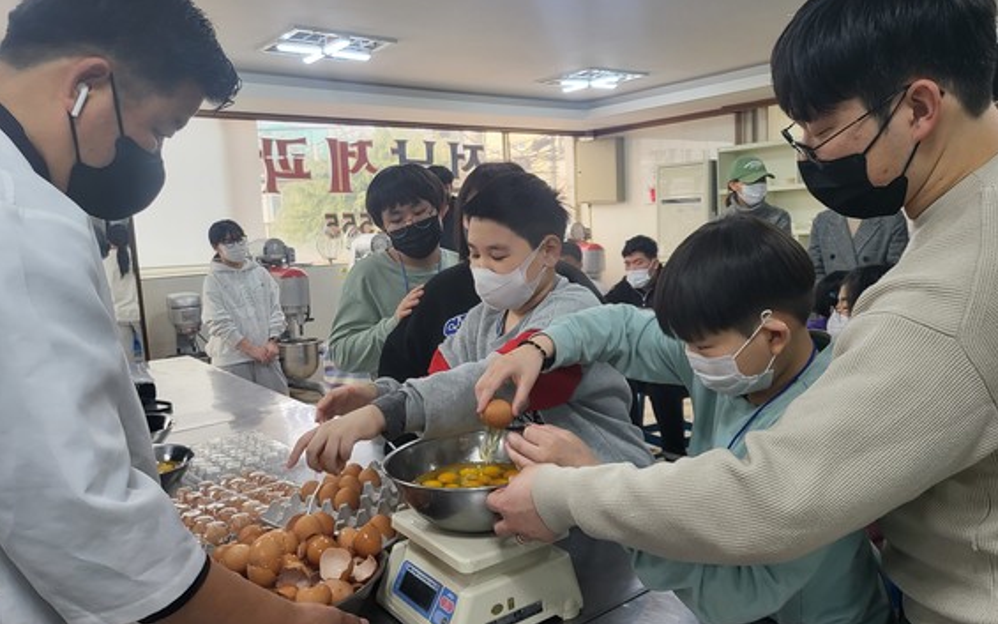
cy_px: 292
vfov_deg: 46.0
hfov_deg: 68.4
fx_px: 734
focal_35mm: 27
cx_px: 518
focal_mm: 5
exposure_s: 1/120
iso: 80
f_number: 1.8
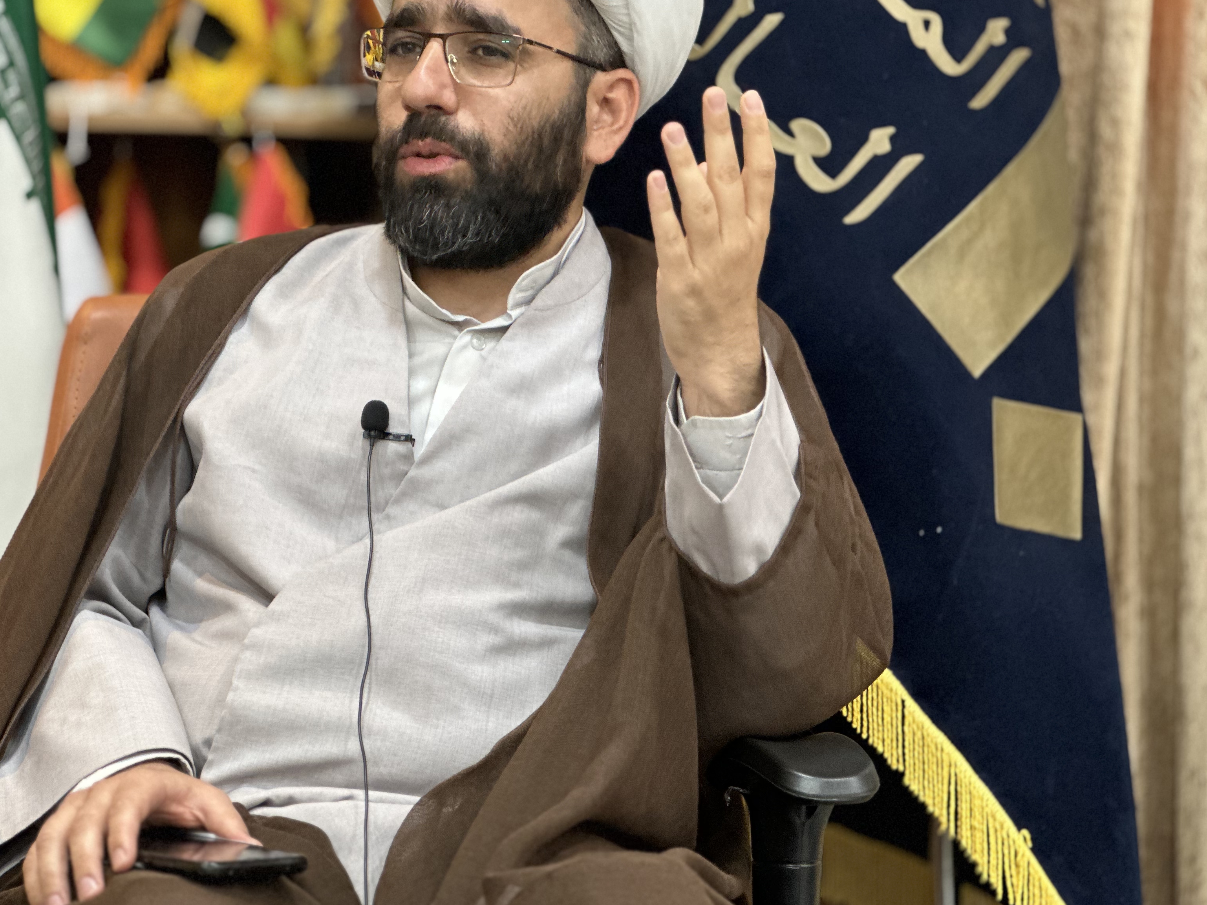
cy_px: 324
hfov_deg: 19.4
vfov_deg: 14.6
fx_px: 3521
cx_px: 420
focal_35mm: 101
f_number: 2.8
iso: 320
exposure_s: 1/33
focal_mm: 9
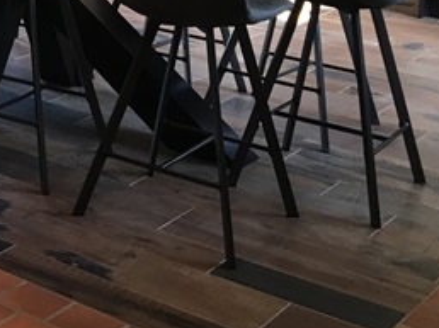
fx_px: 1140
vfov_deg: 15.5
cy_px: -110
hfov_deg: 20.2
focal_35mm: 90
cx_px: -107
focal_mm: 4.15
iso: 50
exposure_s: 1/33
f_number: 2.2
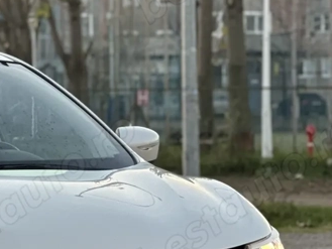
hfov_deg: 8.4
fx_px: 2245
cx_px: -64
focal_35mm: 234
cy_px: 219
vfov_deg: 6.3
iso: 80
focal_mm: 9
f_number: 2.8
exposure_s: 1/99
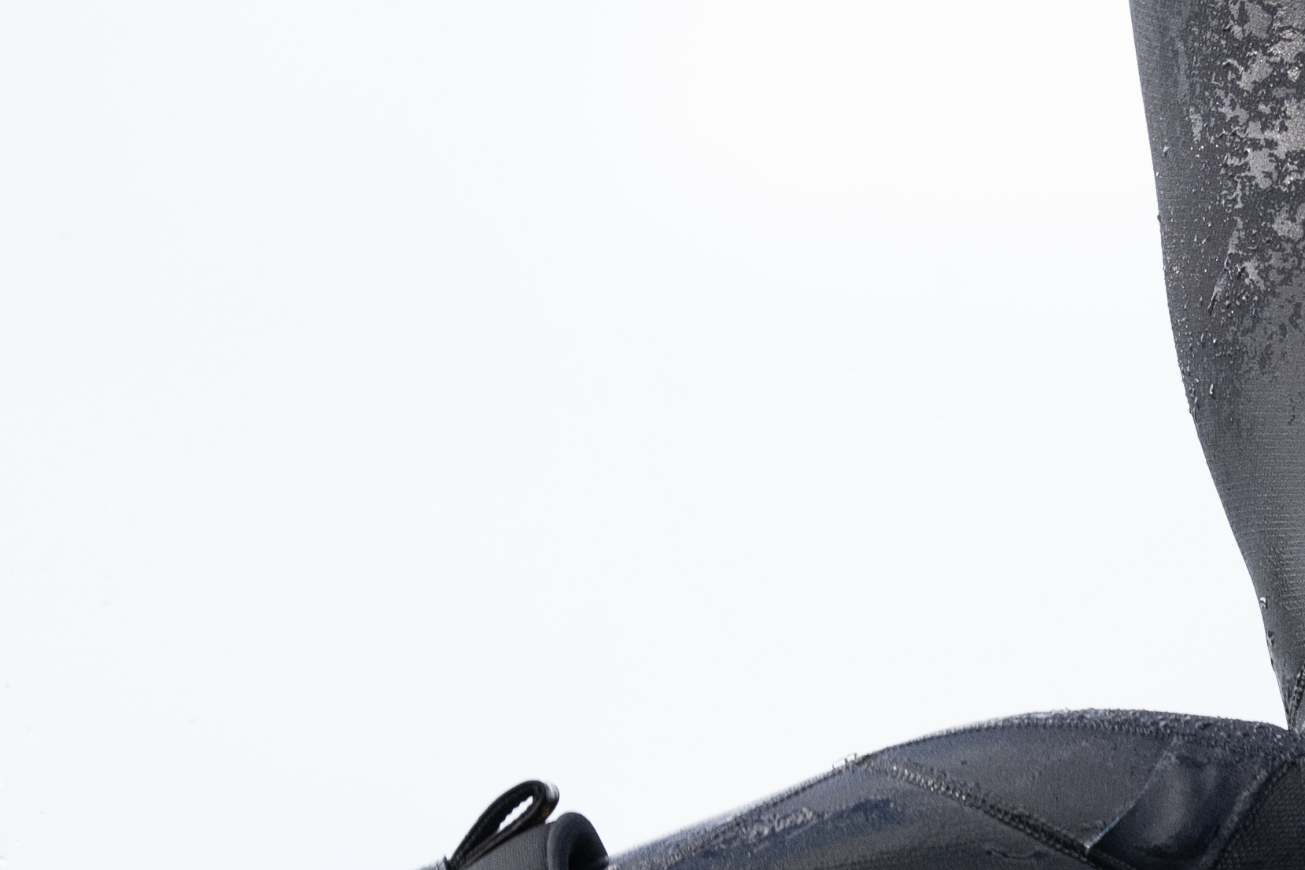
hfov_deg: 1.0
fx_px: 72168
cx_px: 2316
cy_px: 1026
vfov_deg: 0.7
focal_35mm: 1991
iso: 500
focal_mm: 400
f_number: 4.5
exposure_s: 1/1600
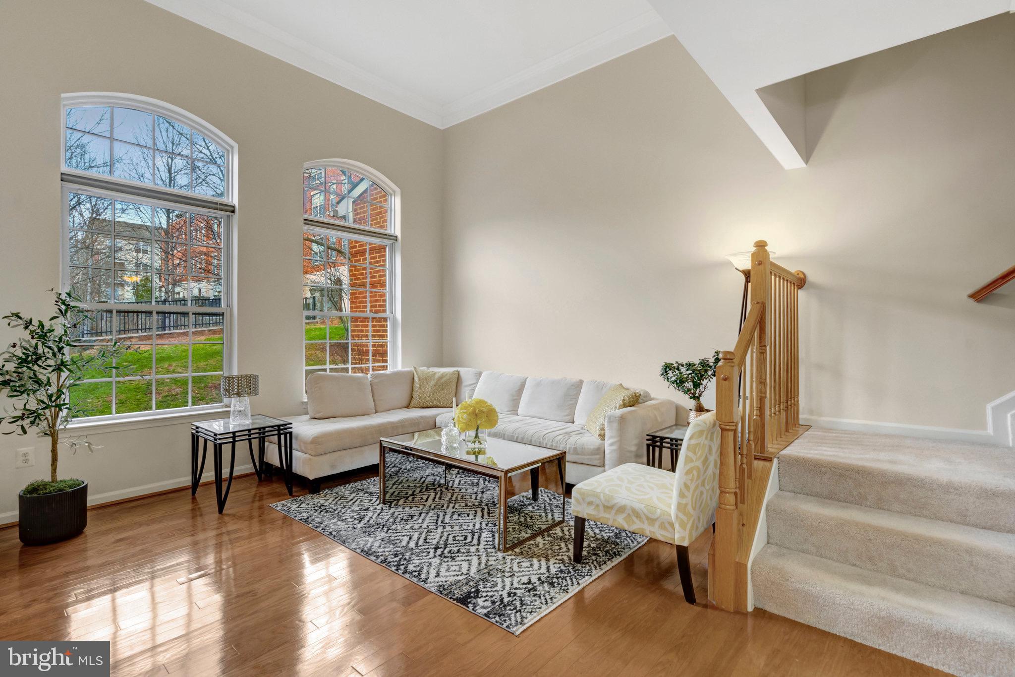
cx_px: 508
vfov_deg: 73.7
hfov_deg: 96.7
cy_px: 338
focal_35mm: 16
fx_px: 451
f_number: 8
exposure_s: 1/50
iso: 1250
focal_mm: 16
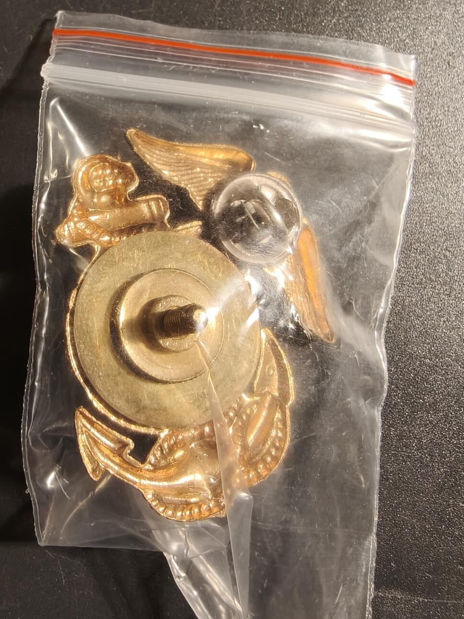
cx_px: 239
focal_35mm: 32
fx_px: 572
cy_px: 408
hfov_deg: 44.1
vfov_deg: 55.7
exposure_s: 1/100
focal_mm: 2.32
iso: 200
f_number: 2
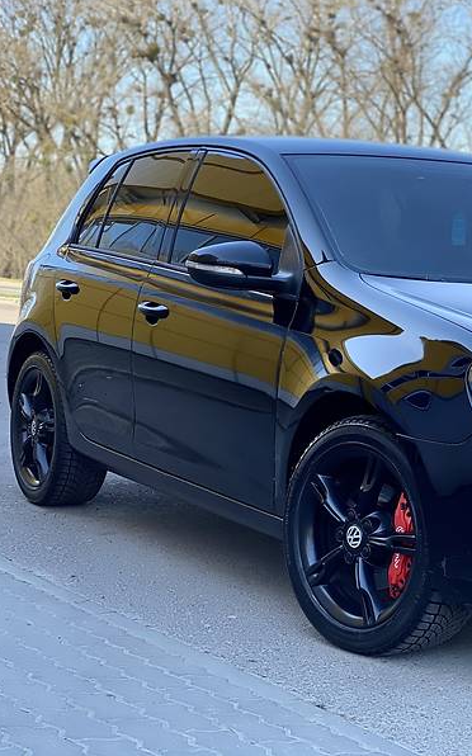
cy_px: 377
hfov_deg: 17.2
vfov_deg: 27.9
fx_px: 1525
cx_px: 482
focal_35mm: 74
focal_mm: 6
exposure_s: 1/237
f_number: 2
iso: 20
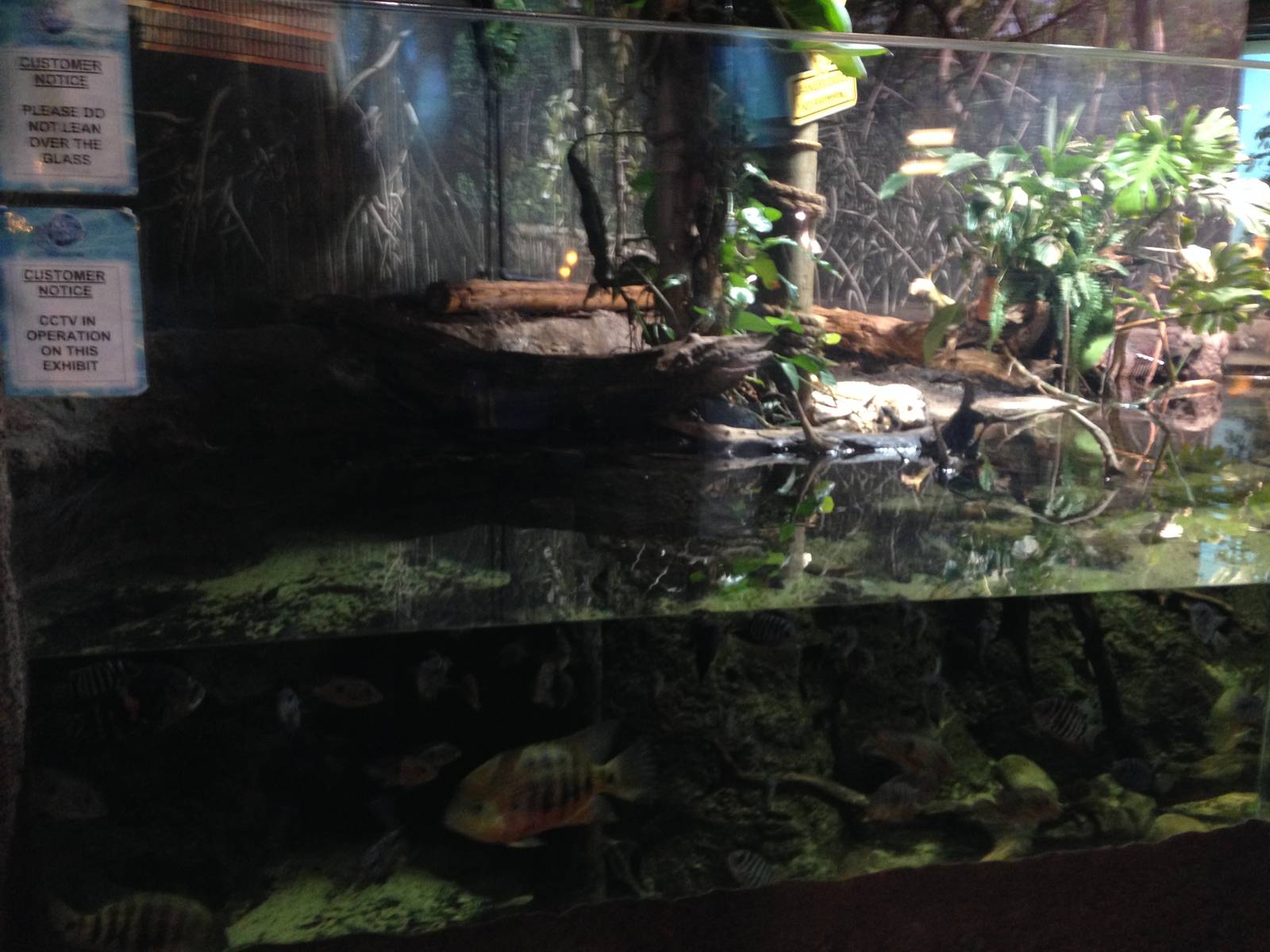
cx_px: 635
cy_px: 476
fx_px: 1211
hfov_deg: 55.4
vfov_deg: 42.9
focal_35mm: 33
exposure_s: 1/20
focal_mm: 4.12
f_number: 2.4
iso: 200
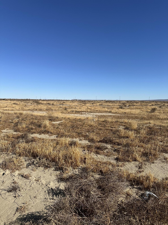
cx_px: 84
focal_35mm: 24
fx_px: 155
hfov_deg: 56.8
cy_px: 112
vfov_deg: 71.6
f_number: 1.78
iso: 80
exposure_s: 1/6623
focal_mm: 6.86
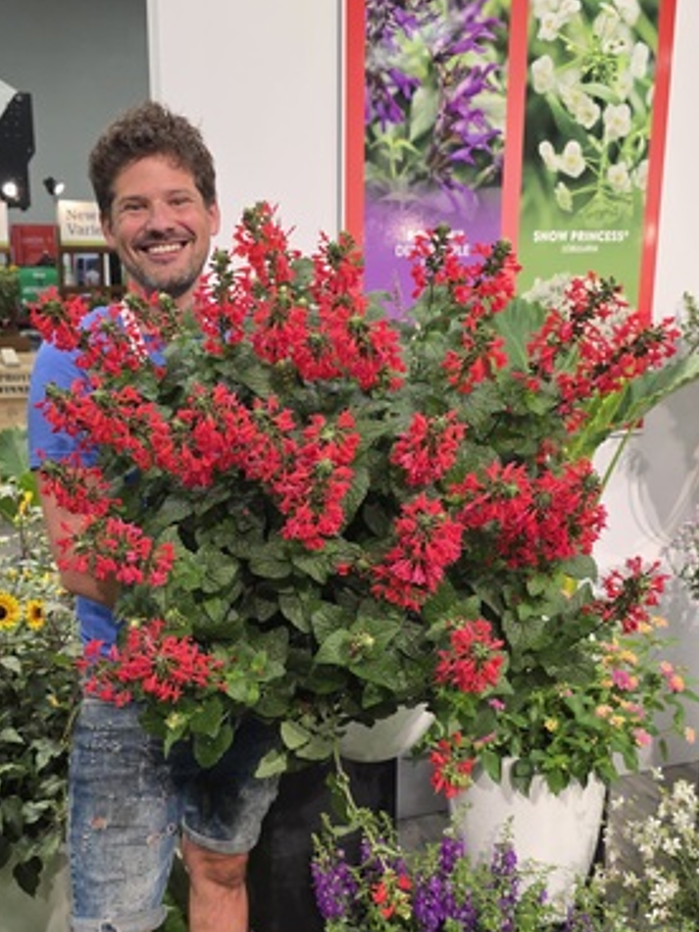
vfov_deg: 69.4
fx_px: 673
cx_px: 324
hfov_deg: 54.8
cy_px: 453
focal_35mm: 25
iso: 100
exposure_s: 1/120
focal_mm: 6.3
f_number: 1.7
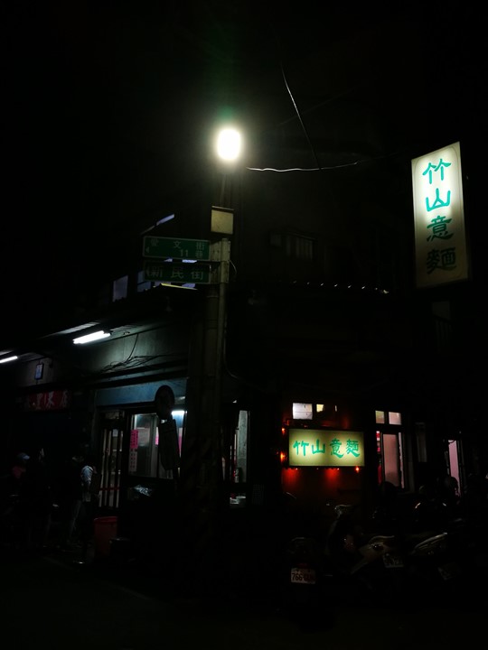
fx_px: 508
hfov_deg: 51.4
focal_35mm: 27
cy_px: 325
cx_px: 244
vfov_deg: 65.3
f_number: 2.2
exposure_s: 1/33.3
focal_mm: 4.5
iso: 250
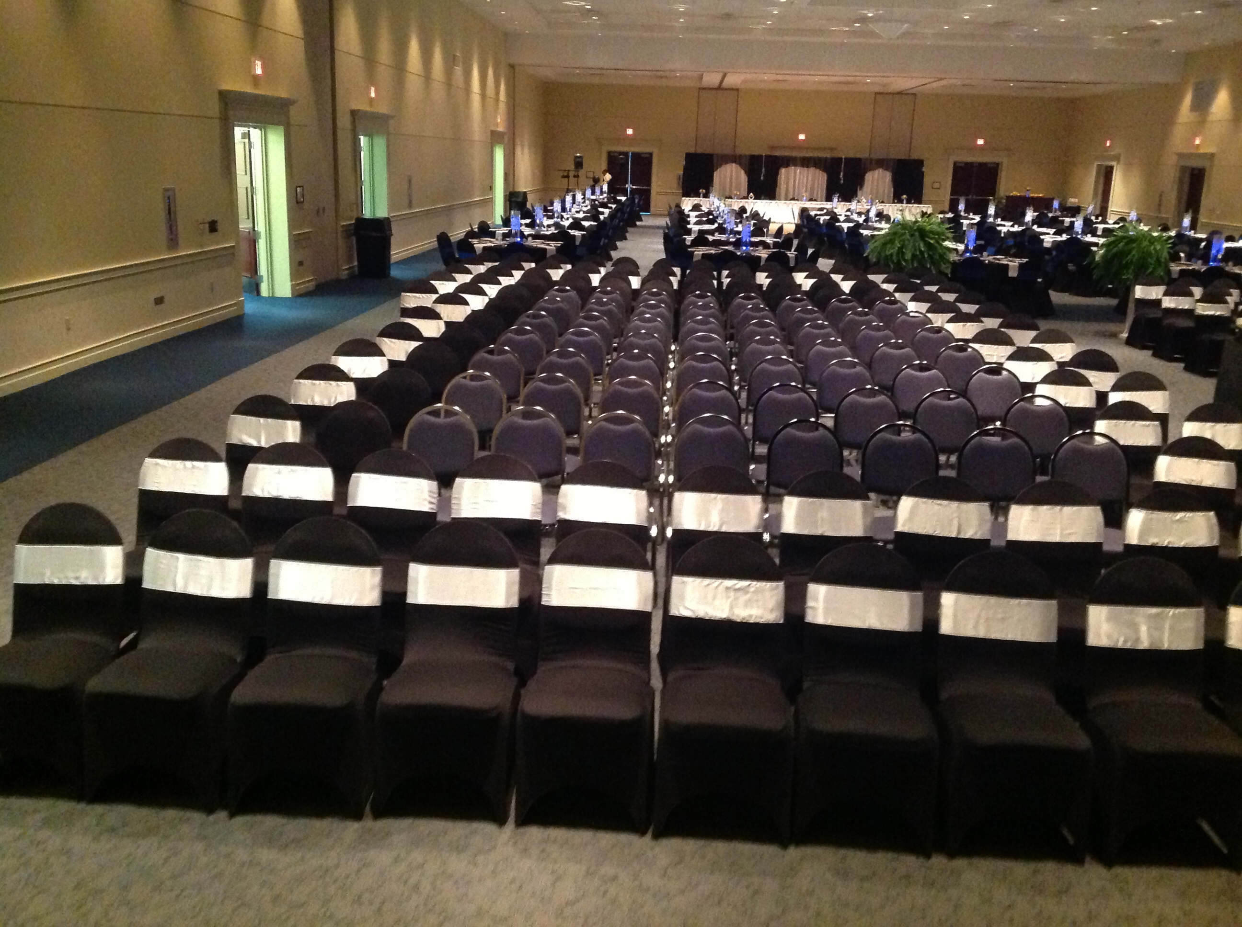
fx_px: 1254
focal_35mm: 35
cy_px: 464
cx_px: 621
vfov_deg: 40.6
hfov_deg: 52.7
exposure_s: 1/15
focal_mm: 4.28
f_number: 2.4
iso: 800
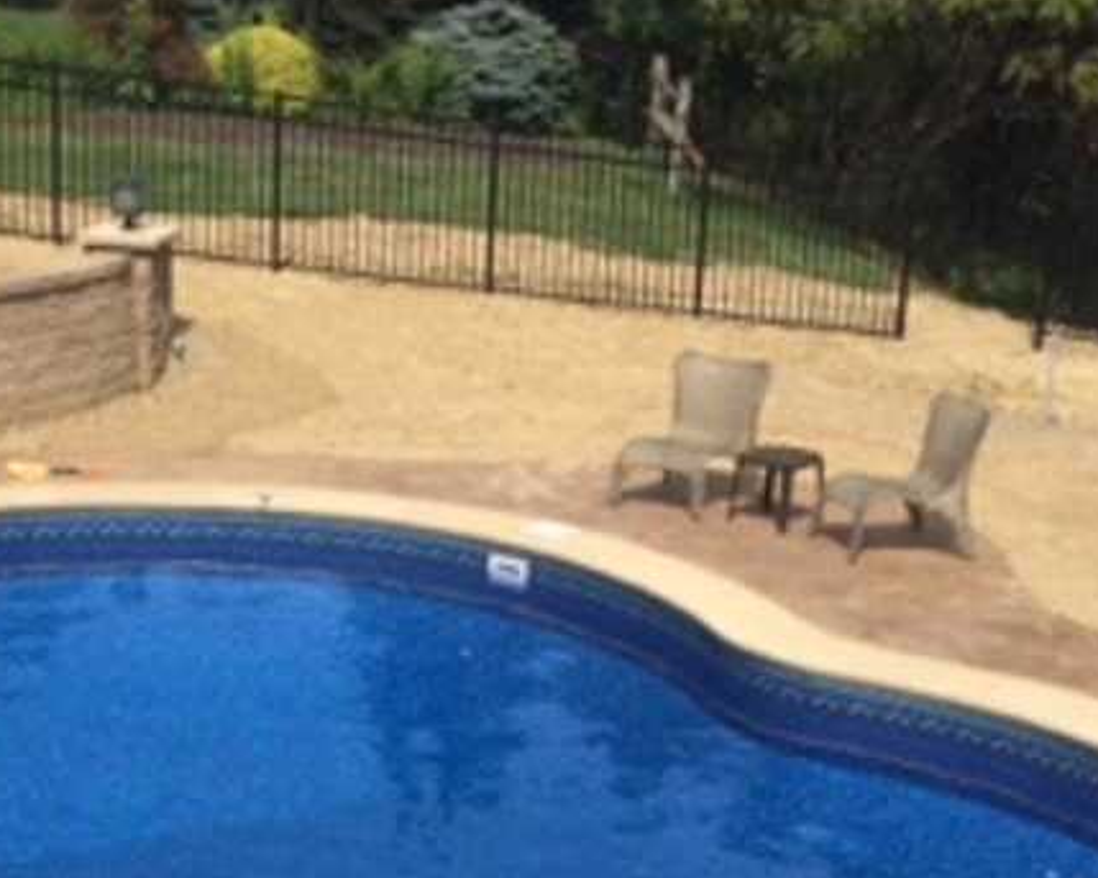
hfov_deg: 21.4
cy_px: 932
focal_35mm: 88
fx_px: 2859
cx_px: 198
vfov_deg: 17.0
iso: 32
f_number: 2.2
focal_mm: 4.15
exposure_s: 1/2933
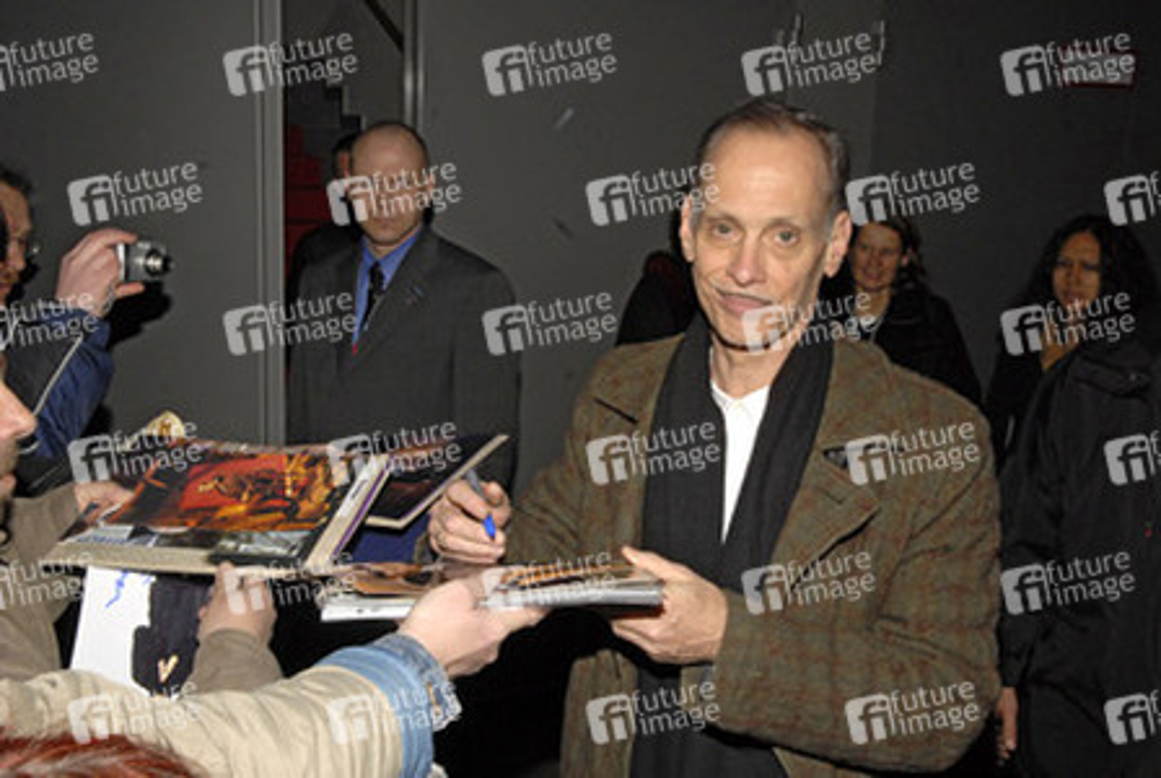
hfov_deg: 46.3
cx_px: 580
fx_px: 1356
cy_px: 389
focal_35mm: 42
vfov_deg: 32.0
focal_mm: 28
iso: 400
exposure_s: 1/200
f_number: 14
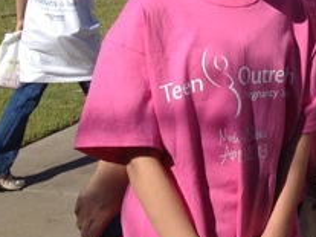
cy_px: -147
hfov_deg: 14.7
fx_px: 1113
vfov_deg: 11.5
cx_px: 518
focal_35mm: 122
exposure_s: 1/2208
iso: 50
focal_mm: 4.28
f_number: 2.4
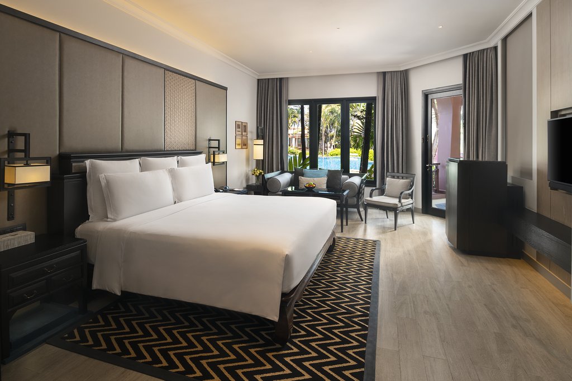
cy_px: 190
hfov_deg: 87.0
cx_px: 286
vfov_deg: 64.5
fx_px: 302
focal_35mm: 19
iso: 320
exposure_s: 1/8
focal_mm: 19
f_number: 8
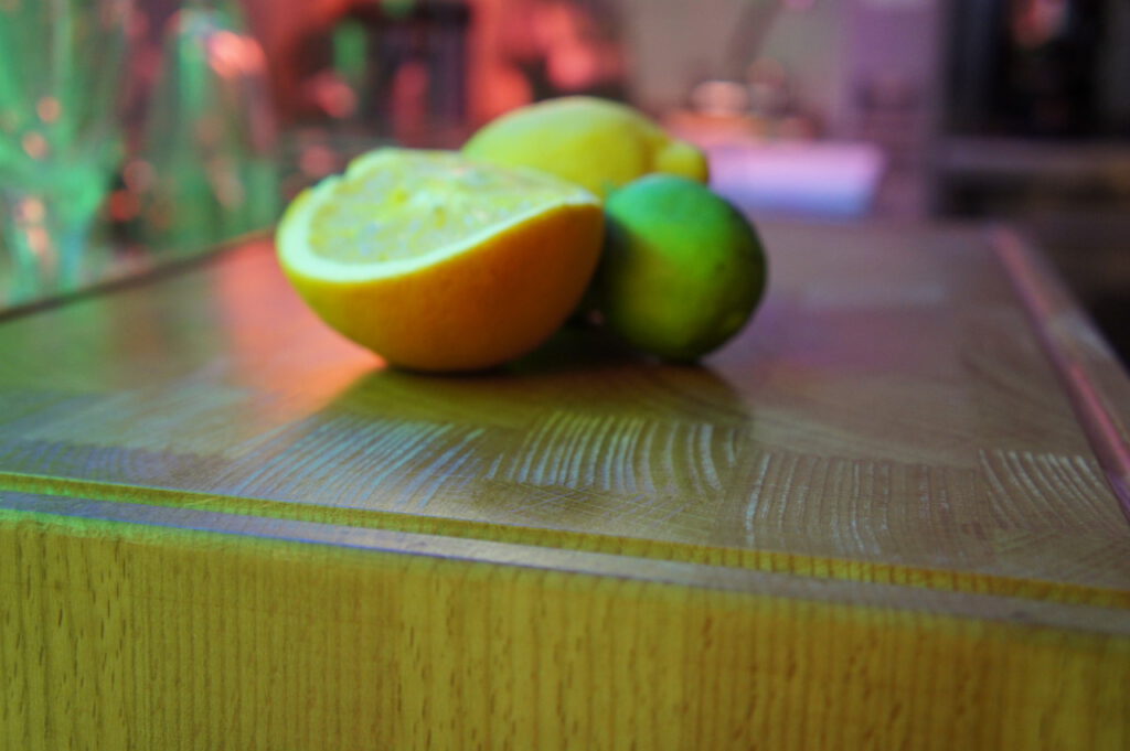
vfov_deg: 31.8
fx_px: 1317
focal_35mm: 42
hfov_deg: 46.4
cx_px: 565
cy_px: 376
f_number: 4
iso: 1000
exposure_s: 1/80
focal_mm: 28
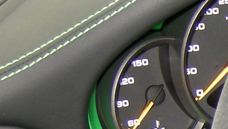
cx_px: 537
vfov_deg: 5.2
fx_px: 1373
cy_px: 332
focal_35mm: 227
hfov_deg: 8.7
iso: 64
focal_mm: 7.5
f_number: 2.7
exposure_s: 1/30
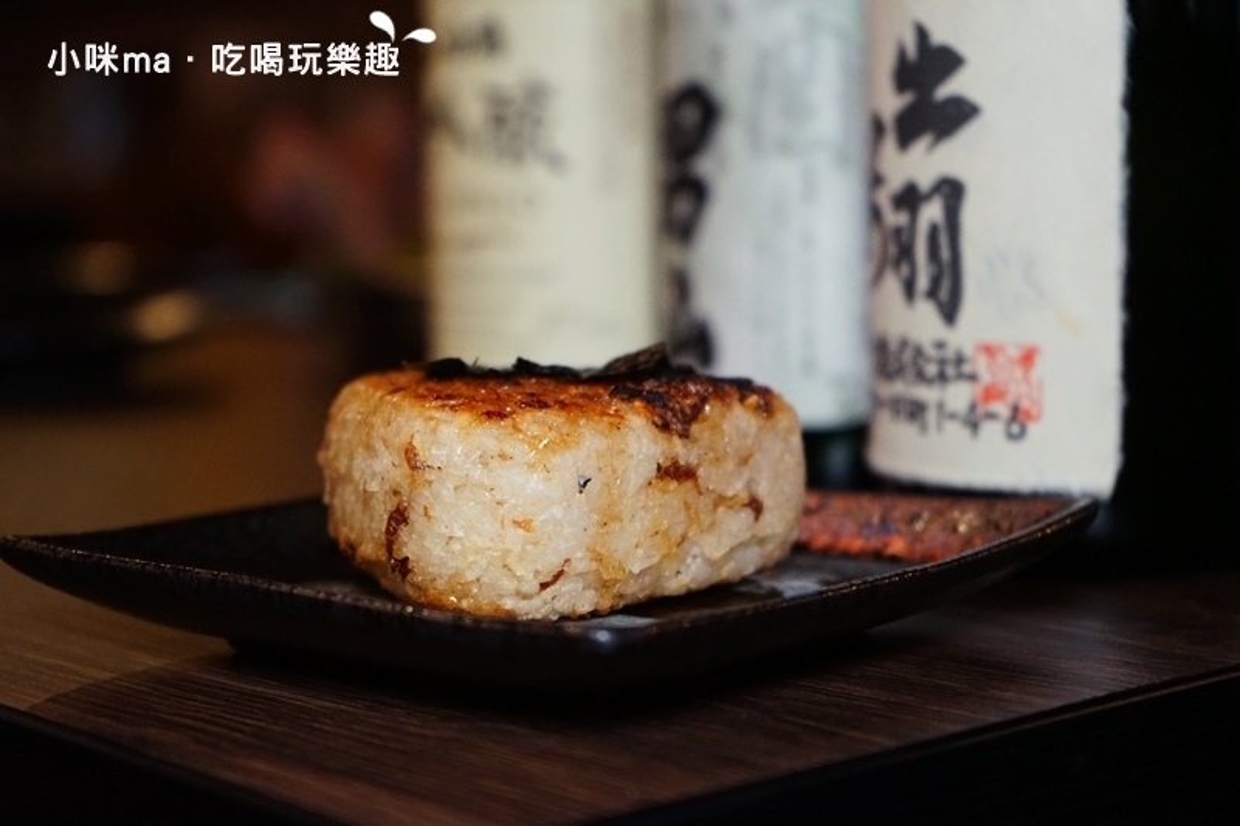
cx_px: 620
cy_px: 413
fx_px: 2410
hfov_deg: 28.8
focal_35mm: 70
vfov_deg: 19.4
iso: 4000
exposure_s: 1/80
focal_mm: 70
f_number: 5.6
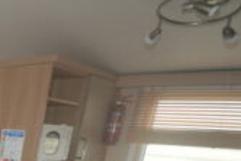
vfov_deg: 22.3
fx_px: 359
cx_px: -142
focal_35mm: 54
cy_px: 218
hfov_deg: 25.2
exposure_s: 1/60
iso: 500
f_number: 4.2
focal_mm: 11
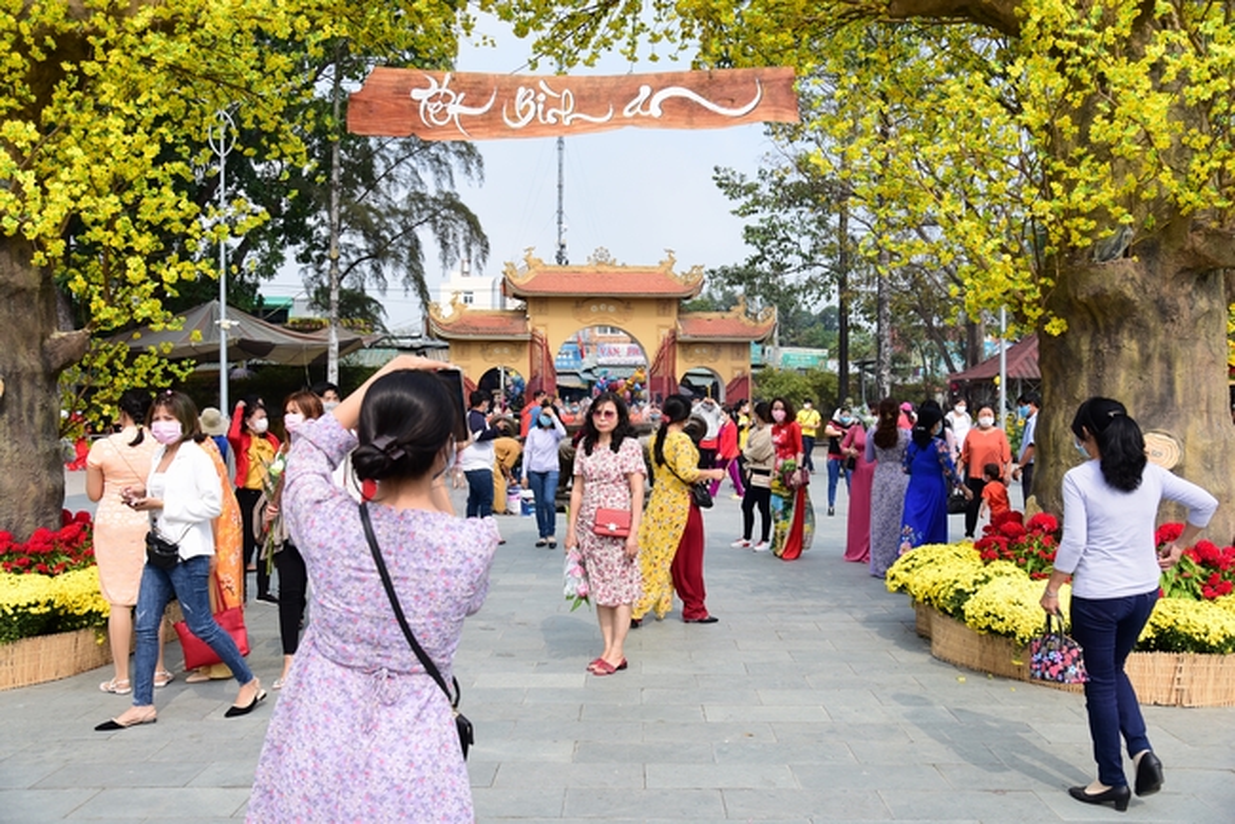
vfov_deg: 41.2
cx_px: 618
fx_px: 1098
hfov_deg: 58.7
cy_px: 412
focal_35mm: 32
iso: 100
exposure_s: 1/320
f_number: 5
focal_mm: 32
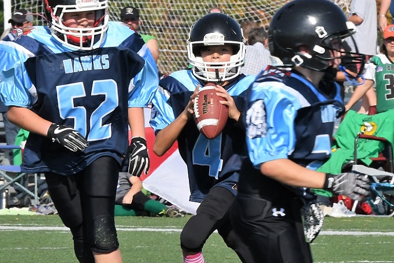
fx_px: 4554
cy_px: 164
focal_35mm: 416
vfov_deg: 3.3
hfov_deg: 5.0
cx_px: 189
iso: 900
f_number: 16
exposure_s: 1/1000
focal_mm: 190
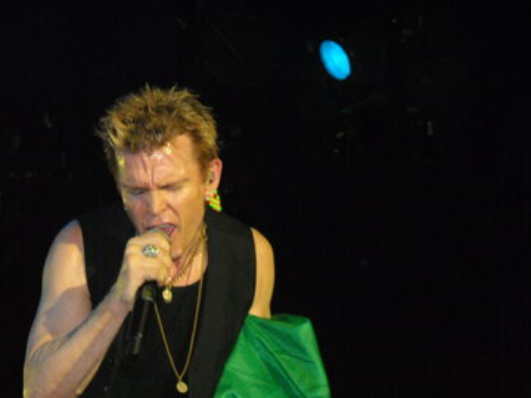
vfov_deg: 11.9
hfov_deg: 15.8
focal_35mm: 125
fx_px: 1917
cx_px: 232
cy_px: 223
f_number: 4.7
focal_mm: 17.1
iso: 475
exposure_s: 1/125
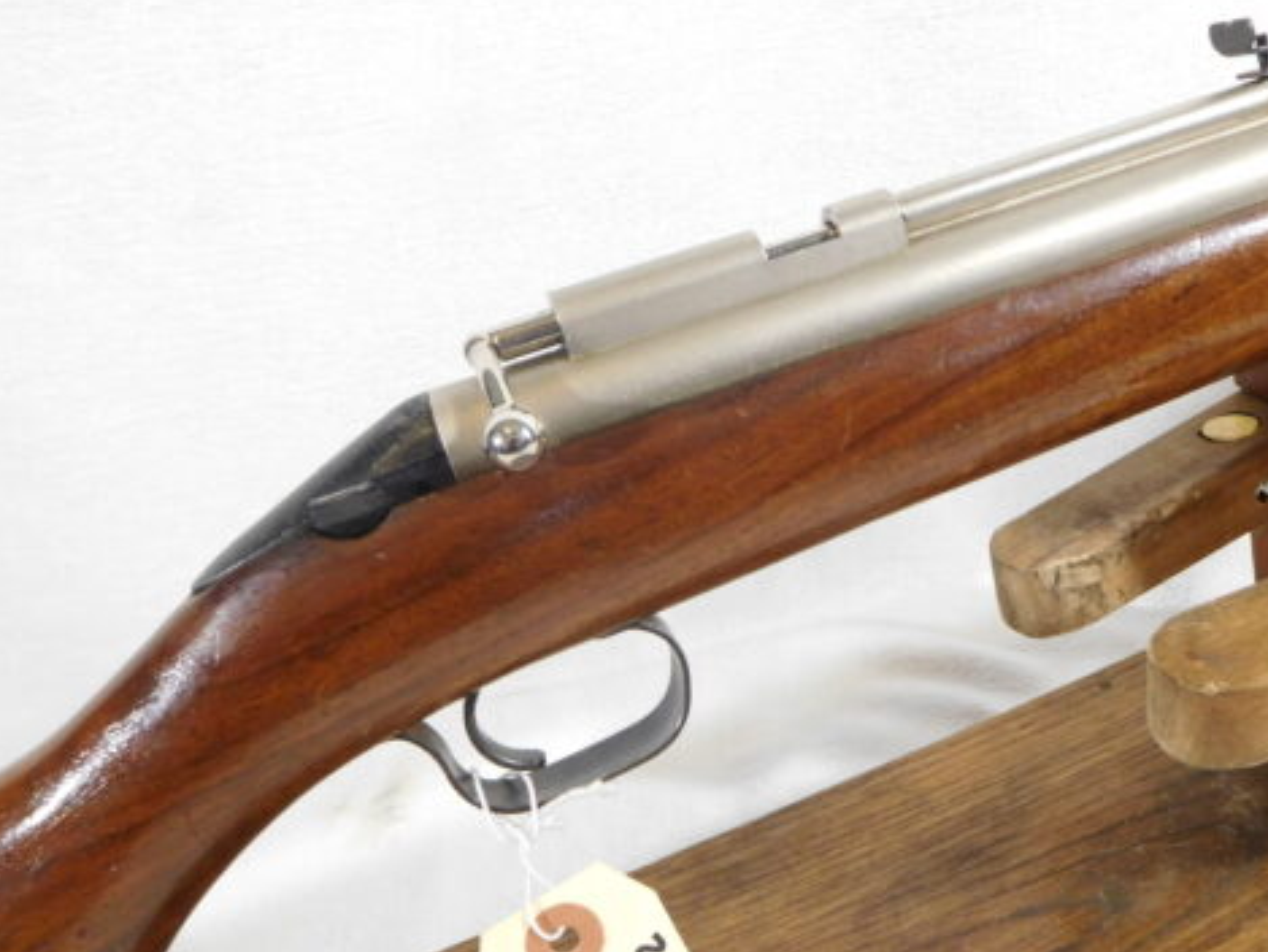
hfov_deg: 56.2
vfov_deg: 44.2
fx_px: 1172
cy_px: 462
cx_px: 789
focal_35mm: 32
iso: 320
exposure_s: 1/30
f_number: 3.4
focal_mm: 4.5
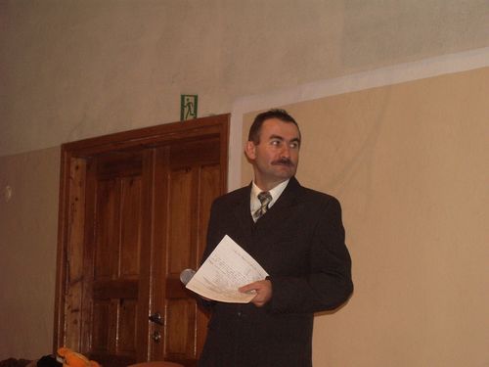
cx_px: 244
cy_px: 184
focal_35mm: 91
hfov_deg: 21.5
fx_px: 1286
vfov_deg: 16.2
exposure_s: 1/40
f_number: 3.5
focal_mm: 15.18
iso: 160
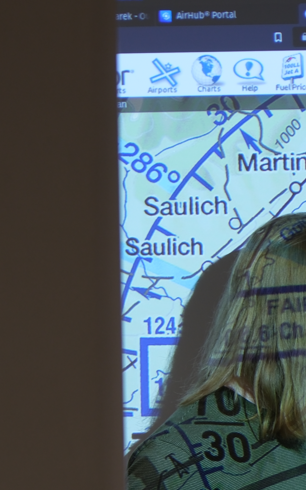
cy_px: 359
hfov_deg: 3.4
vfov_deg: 5.5
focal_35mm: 381
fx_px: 5084
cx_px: 601
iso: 125
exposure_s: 1/18
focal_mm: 76.3
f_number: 5
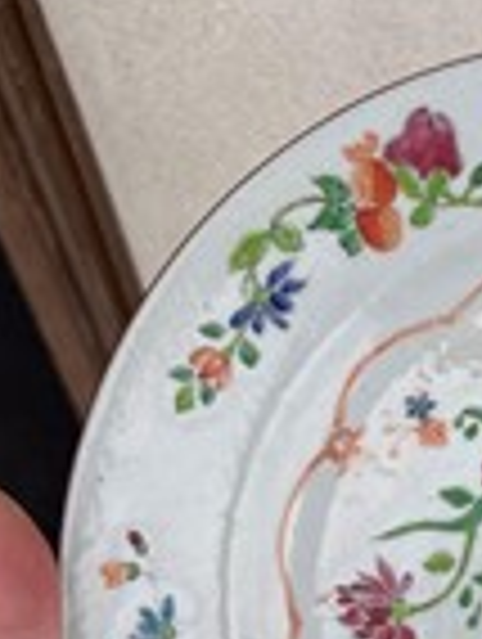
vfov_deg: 26.3
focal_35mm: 73
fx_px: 1351
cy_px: 482
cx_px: 635
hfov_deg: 18.7
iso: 50
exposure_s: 1/328
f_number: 1.6
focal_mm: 5.96
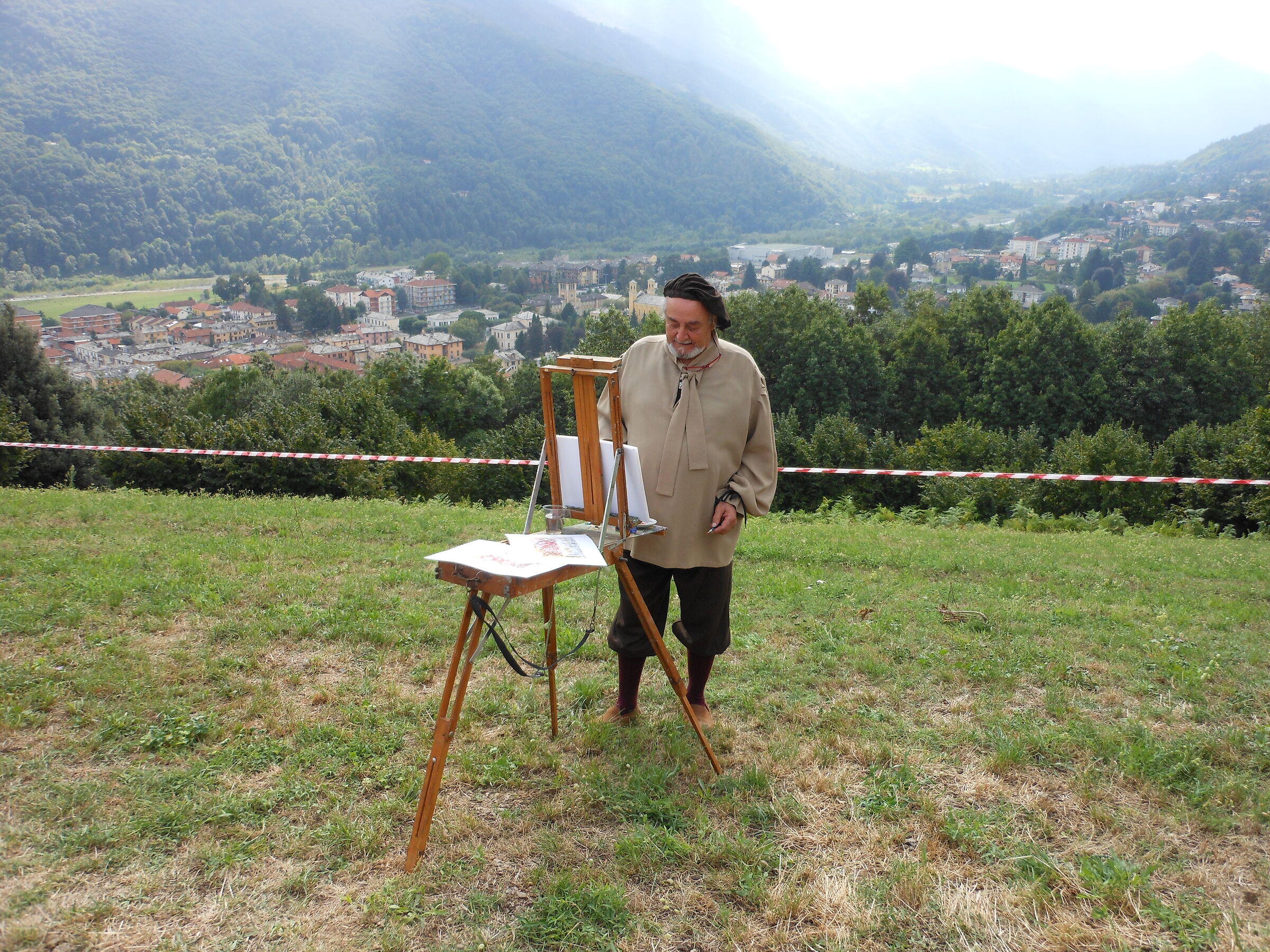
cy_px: 476
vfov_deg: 49.7
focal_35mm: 28
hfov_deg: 63.4
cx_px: 635
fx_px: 1027
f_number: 3.7
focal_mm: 5
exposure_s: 1/250
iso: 80
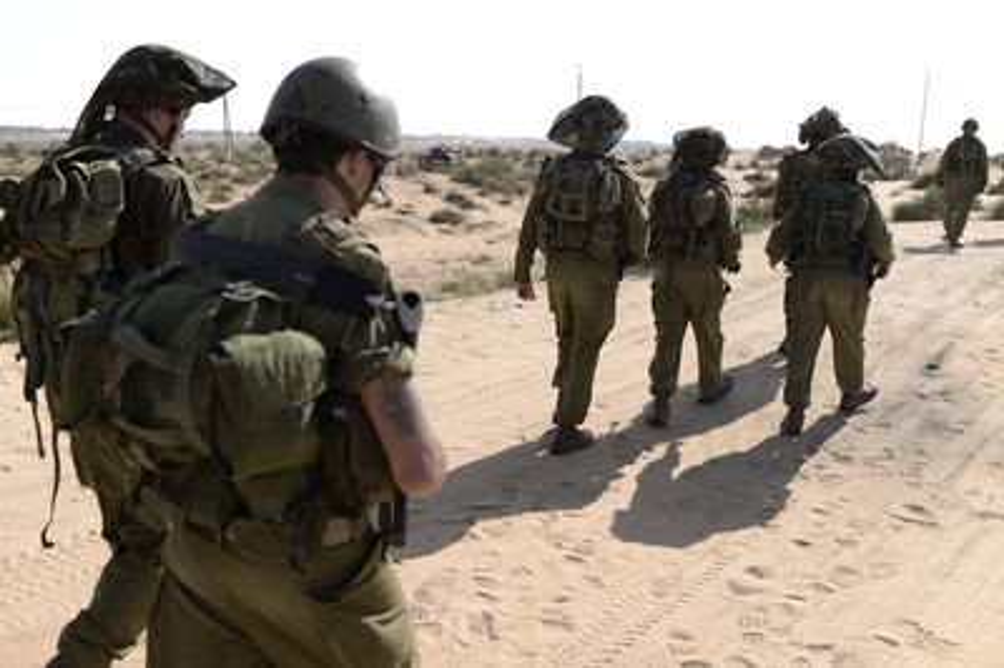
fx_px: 975
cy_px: 334
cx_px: 502
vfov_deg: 37.8
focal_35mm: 35
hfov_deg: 54.5
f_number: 3.5
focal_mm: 35
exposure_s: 1/640
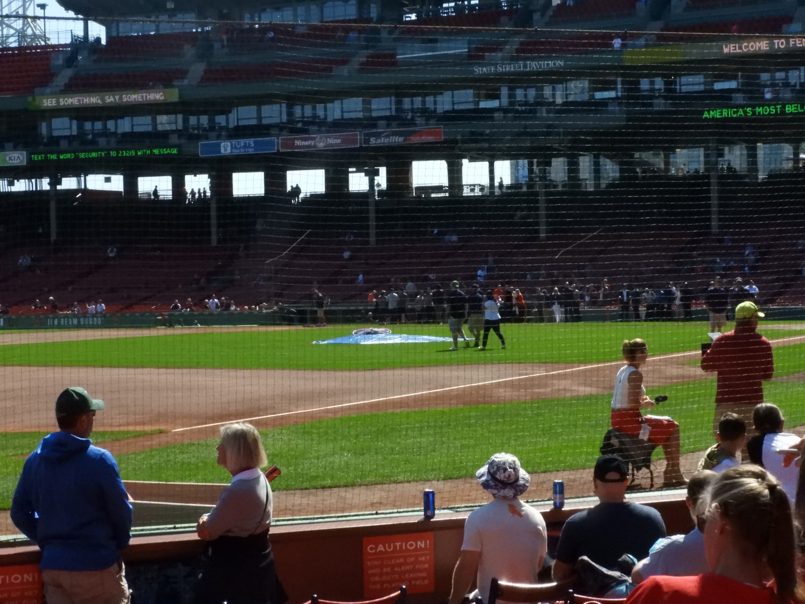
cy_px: 302
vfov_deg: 22.6
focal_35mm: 65
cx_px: 402
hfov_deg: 29.8
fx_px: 1512
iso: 1600
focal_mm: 11.6
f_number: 7.6
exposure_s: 1/3200
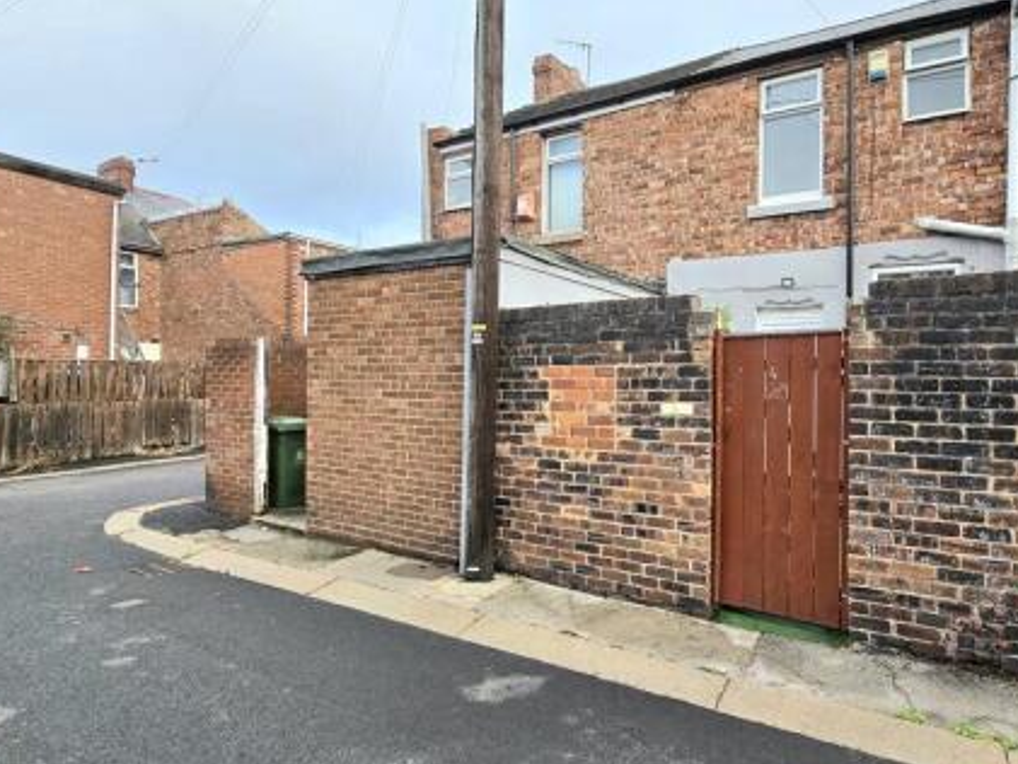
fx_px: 530
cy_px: 366
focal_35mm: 18
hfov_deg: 86.9
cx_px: 596
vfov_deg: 71.6
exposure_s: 1/1111
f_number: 2.2
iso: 50
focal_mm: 2.2
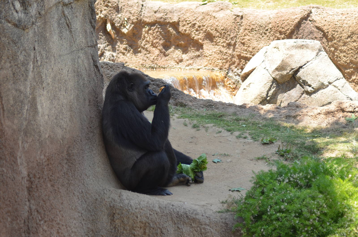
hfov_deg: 14.9
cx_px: 179
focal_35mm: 138
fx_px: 1370
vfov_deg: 9.9
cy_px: 118
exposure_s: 1/200
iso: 100
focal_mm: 92
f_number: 4.5
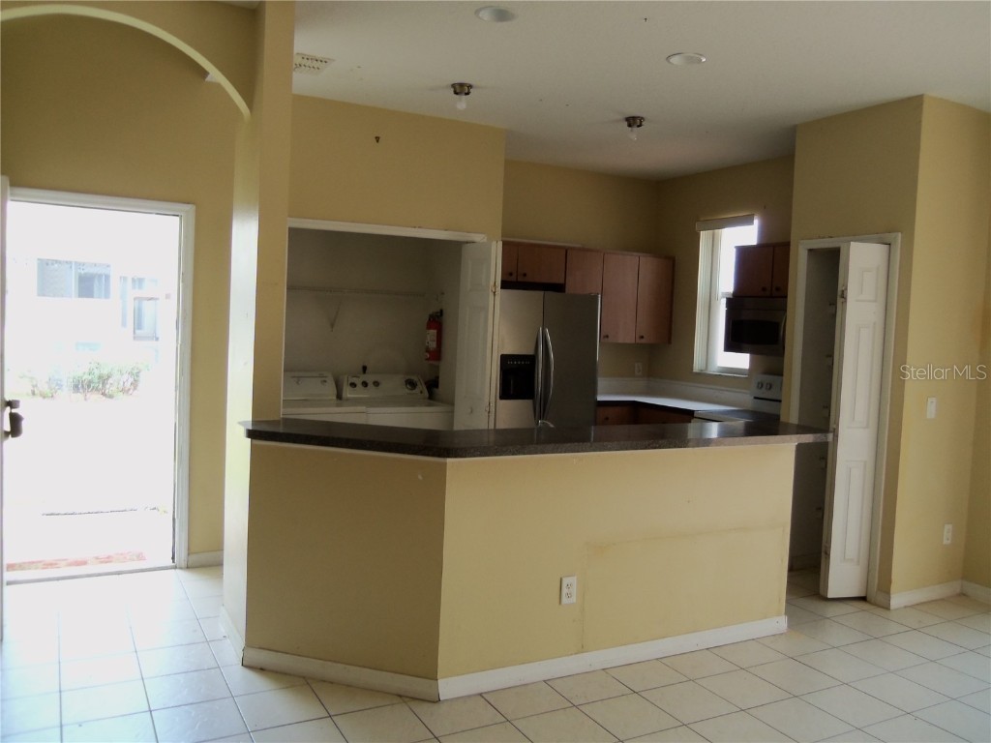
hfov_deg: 63.4
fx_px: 802
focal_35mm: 28
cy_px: 372
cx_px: 496
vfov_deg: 49.7
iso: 80
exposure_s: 1/30
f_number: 3.9
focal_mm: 5.1
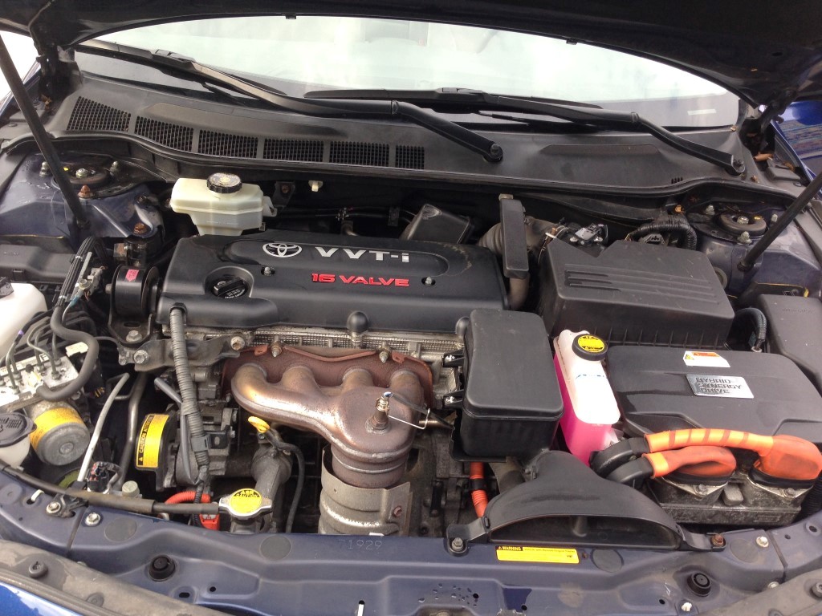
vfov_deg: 42.9
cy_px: 308
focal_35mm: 33
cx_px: 411
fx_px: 784
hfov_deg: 55.4
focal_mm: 4.12
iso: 64
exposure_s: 1/120
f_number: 2.4
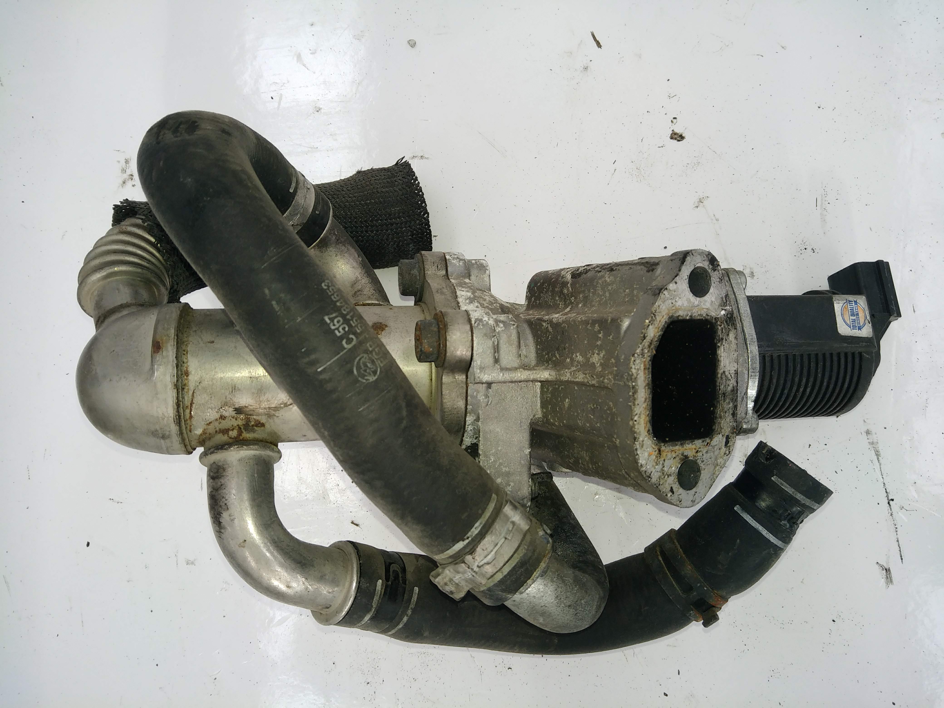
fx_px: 545
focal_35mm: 20
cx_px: 472
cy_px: 354
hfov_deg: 81.7
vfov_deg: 66.0
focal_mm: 3.46
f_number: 2.2
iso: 100
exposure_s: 1/50
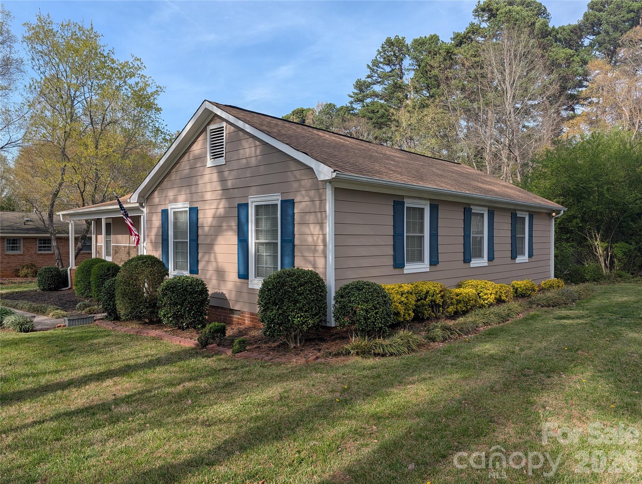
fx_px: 446
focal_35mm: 24
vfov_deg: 56.9
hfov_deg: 71.5
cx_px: 321
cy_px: 242
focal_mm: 6.9
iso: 24
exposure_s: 1/876
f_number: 1.68
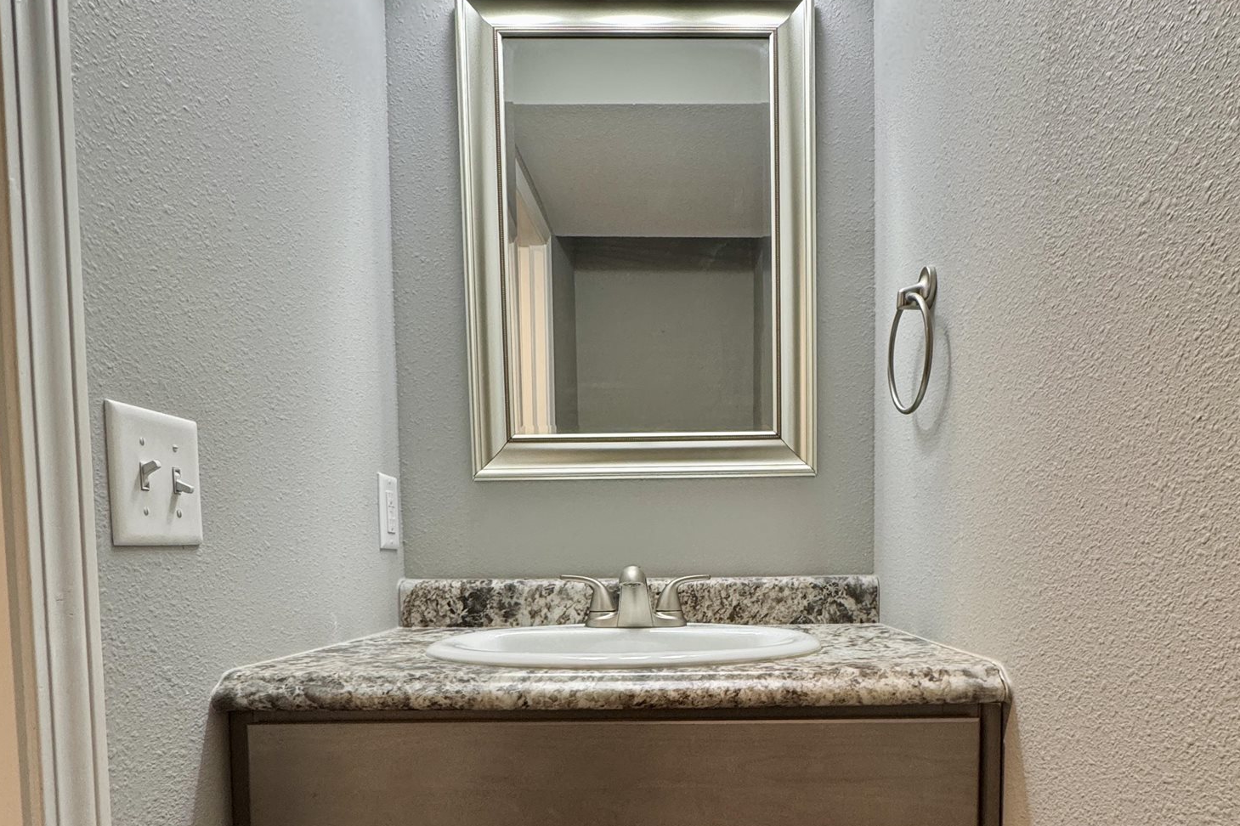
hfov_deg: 75.8
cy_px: 601
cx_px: 699
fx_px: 792
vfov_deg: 53.1
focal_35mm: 23
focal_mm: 2.22
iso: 200
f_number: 2.2
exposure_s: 1/60
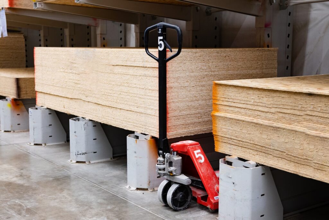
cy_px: 110
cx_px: 164
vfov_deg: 27.5
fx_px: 448
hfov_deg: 40.3
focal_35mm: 49
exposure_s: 1/125
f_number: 2.8
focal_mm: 33
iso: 500
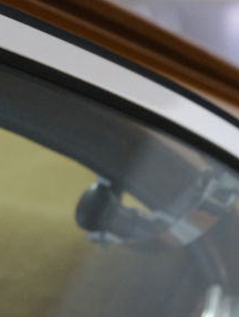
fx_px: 1203
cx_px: 146
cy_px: 267
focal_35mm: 131
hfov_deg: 11.3
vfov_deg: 14.9
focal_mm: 34.3
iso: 5000
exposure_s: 1/125
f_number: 3.6
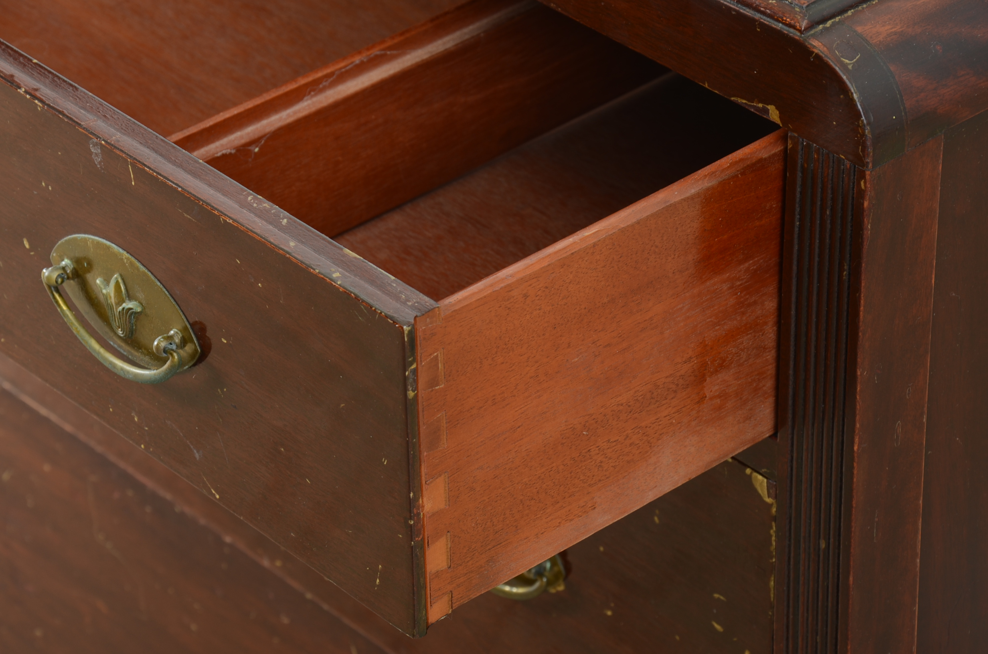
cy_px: 327
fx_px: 4026
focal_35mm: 147
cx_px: 494
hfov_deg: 14.0
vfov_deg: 9.3
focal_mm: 98
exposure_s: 1/125
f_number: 10
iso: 125
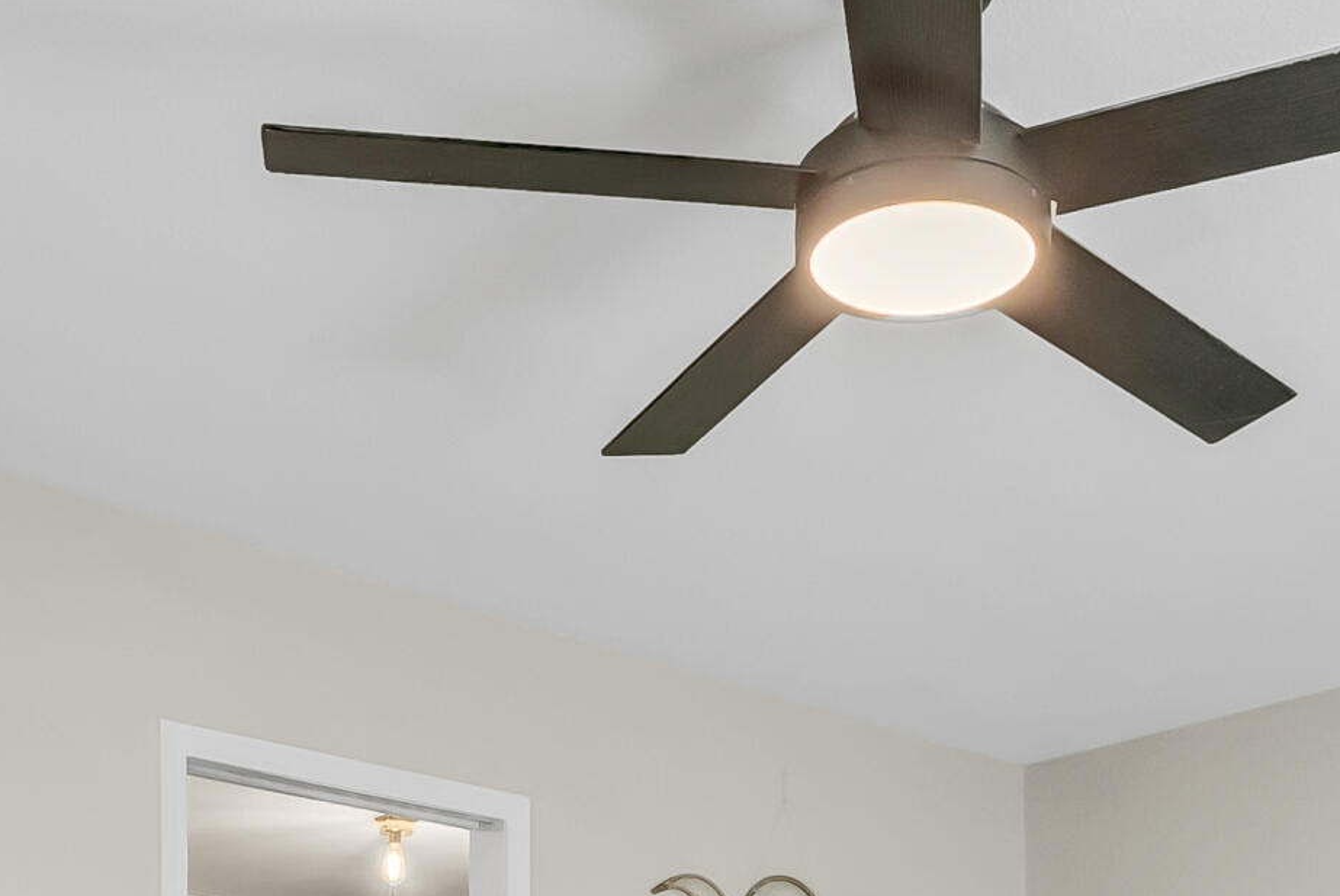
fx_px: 1937
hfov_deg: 38.2
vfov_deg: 22.0
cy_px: 1311
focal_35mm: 52
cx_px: 662
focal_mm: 16
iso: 1600
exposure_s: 1/60
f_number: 10
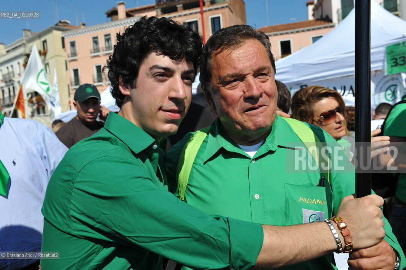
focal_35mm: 38
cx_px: 203
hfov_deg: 50.7
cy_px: 135
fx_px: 428
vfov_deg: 35.0
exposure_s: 1/500
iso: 200
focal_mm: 38
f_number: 9
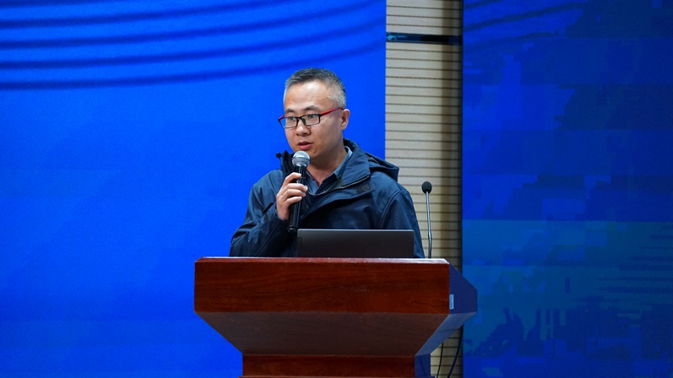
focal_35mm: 268
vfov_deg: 4.5
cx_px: 337
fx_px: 4782
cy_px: 161
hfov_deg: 8.1
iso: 3200
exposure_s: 1/250
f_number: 6.3
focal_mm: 255
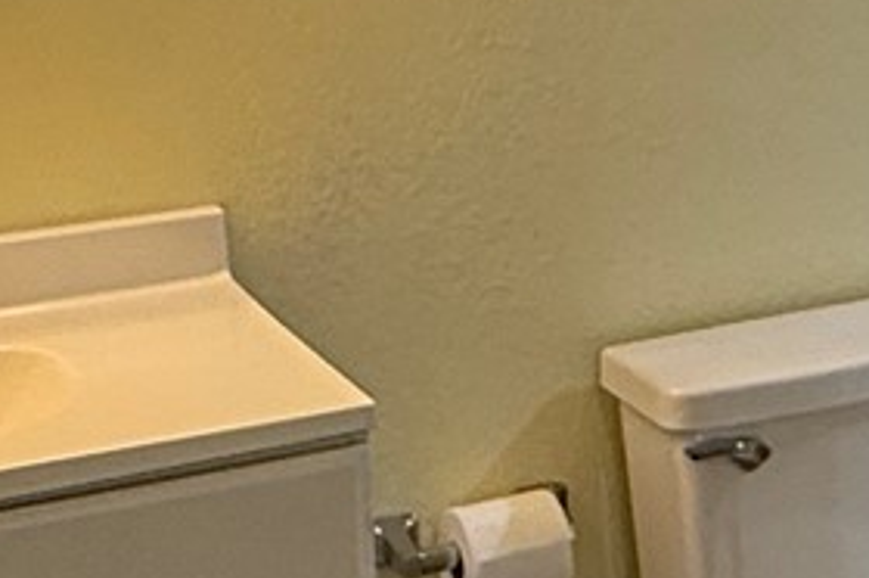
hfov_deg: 19.5
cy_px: -146
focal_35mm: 100
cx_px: 981
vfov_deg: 13.2
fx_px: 2411
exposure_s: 1/120
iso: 200
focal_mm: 2.22
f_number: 2.2
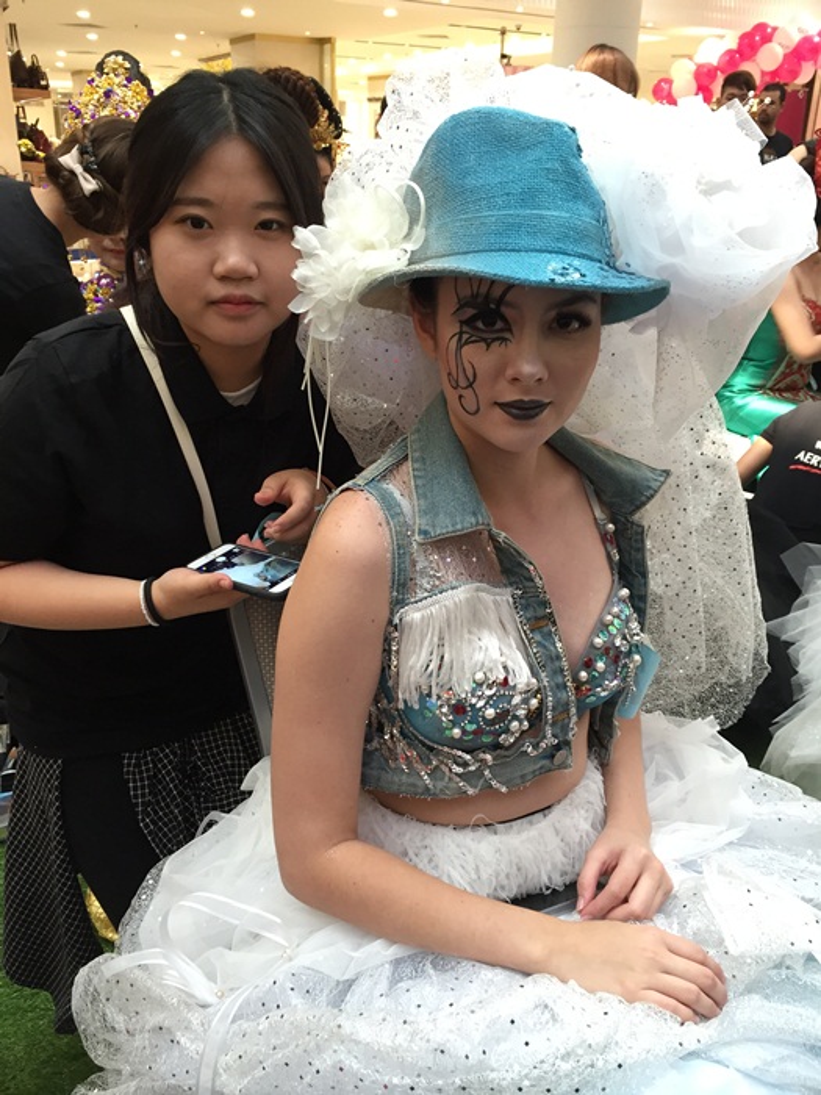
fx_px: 917
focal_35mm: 29
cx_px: 410
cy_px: 548
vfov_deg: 61.7
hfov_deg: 48.2
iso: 80
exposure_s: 1/30
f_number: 2.2
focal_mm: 4.15
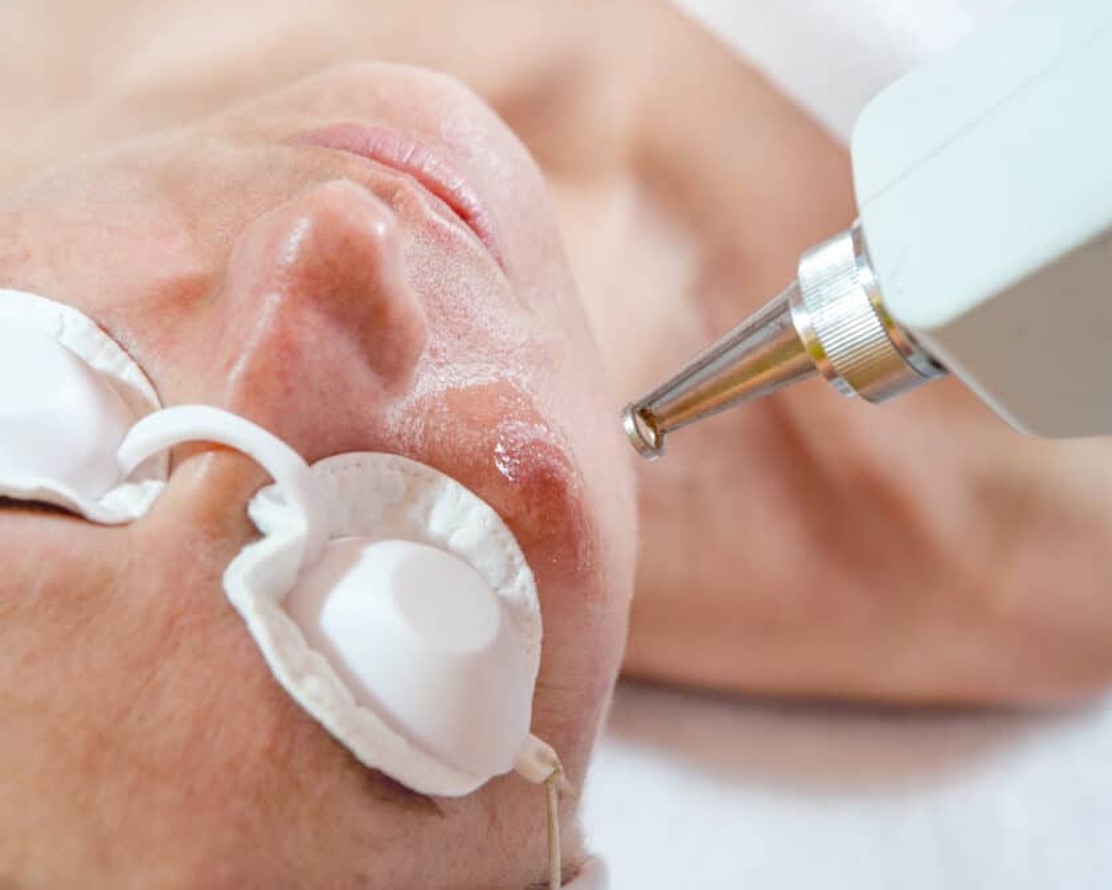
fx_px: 2633
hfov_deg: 23.8
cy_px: 440
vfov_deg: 19.2
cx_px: 552
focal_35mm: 80
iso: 400
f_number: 7.1
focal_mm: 70
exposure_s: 1/60
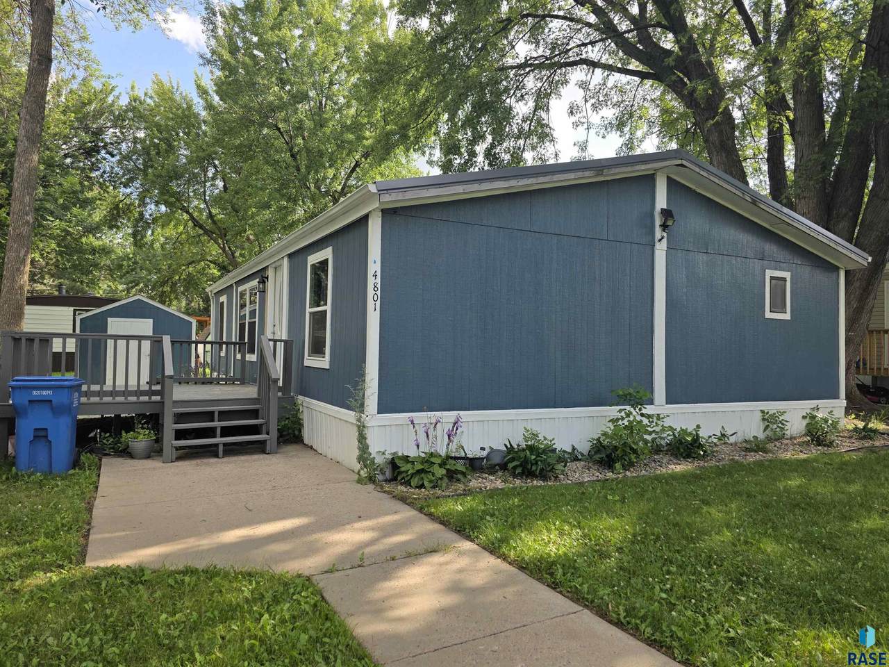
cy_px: 334
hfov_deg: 73.9
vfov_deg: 58.9
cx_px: 444
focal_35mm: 23
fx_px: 591
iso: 80
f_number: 1.7
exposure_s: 1/2259
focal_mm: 6.3
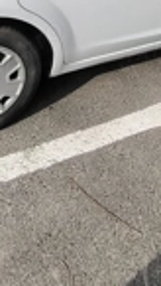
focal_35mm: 51
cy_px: -49
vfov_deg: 33.6
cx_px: 67
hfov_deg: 23.6
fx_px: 385
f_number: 2.2
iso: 100
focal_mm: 1.42
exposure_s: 1/2764
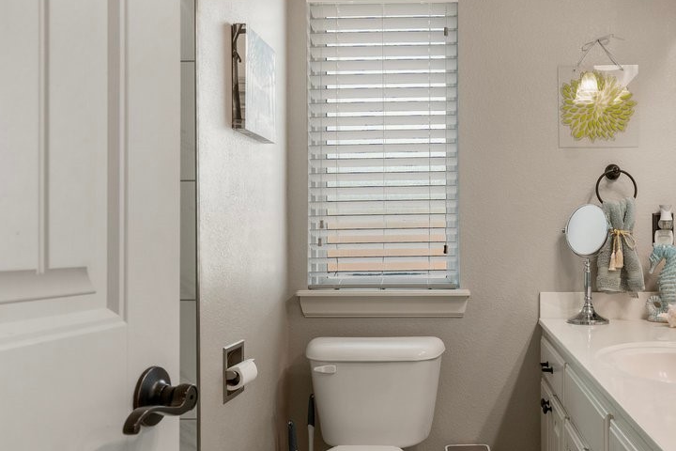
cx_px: 458
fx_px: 638
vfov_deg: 38.9
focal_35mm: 34
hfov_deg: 54.5
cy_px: 227
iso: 400
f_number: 8
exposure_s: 1/50
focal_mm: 17
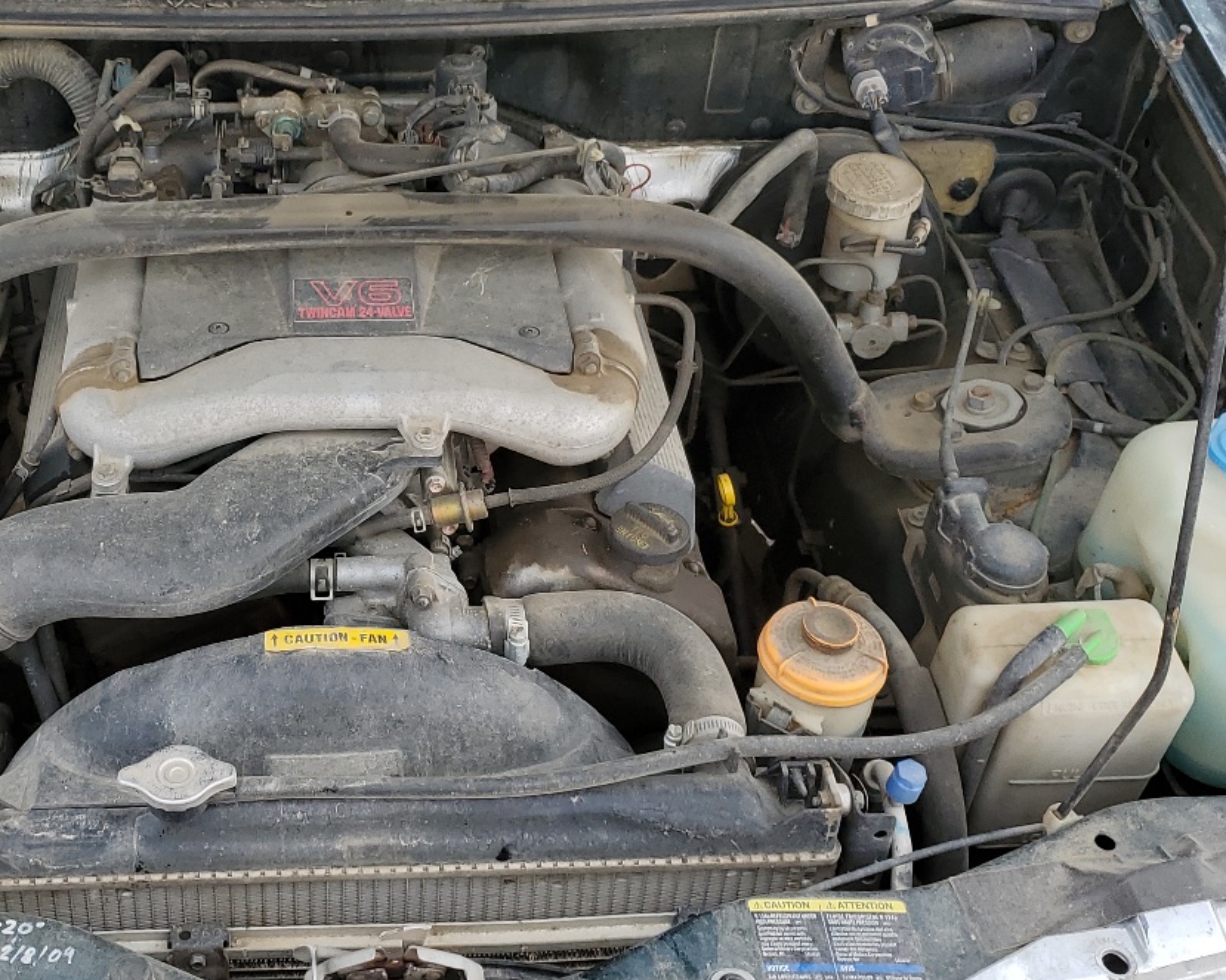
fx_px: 1778
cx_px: 321
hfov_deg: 37.2
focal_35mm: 49
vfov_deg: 30.6
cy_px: 322
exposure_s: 1/294
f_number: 1.5
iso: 50
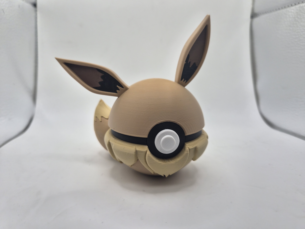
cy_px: 114
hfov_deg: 73.9
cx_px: 152
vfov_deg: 58.9
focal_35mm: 23
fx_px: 203
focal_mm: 5.4
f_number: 1.8
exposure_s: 1/954
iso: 80
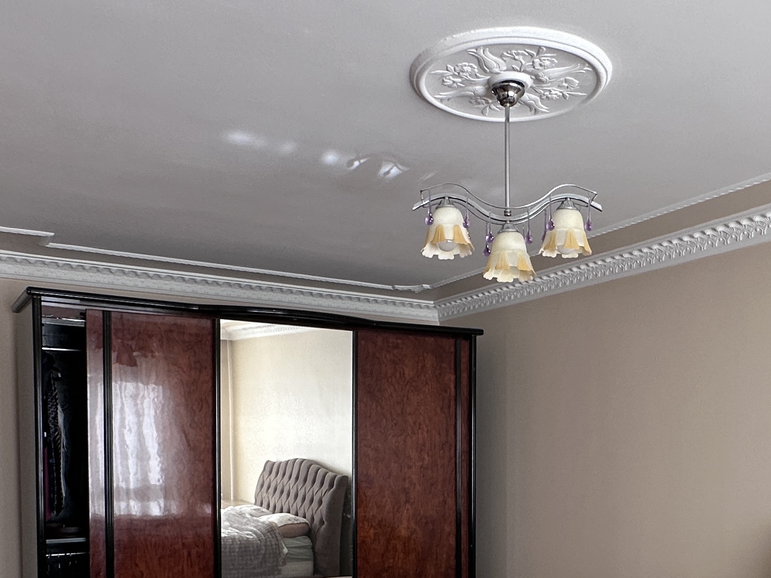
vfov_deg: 37.1
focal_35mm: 37
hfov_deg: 49.6
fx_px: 824
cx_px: 484
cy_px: 474
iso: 80
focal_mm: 2.22
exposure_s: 1/99
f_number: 2.2
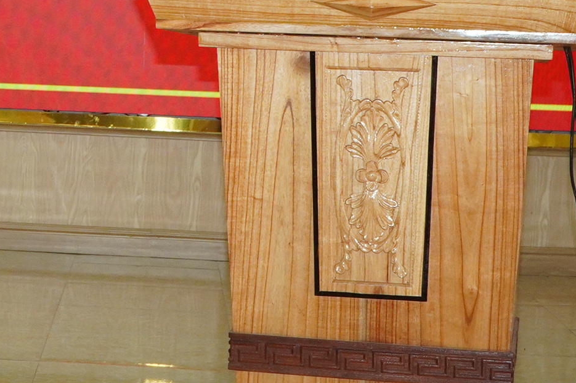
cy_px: -188
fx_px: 1928
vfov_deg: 10.9
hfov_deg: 16.1
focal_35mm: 121
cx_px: -160
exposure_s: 1/60
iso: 1250
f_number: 8
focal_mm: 25
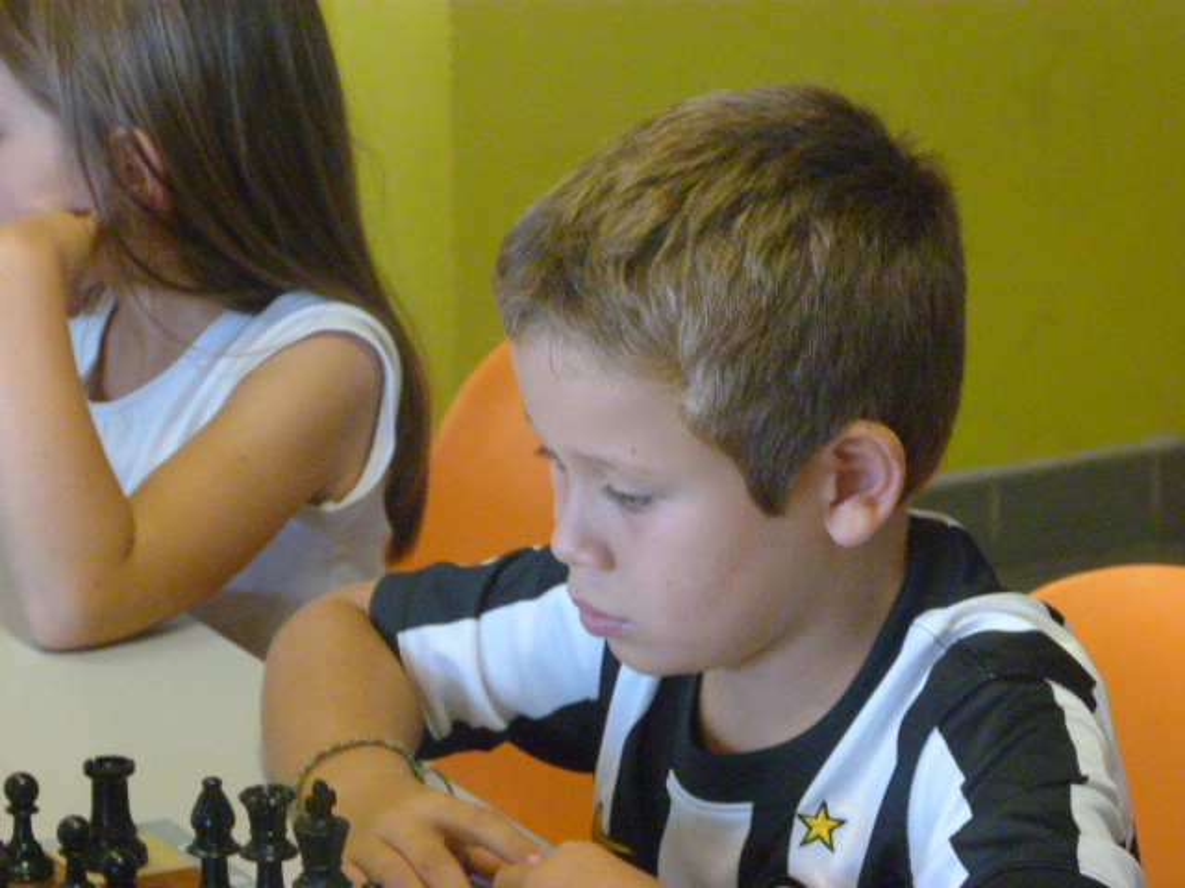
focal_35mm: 155
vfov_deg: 9.6
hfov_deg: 12.7
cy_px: 444
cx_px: 592
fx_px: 5306
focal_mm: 27.9
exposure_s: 1/40
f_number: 3.7
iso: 800
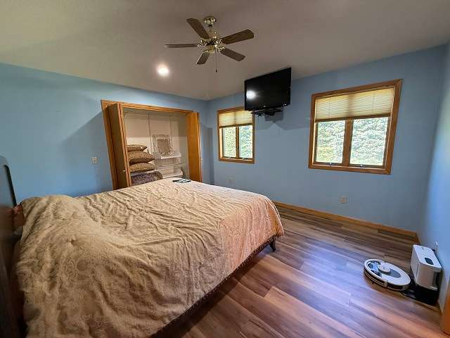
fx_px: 182
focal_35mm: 14
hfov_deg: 102.1
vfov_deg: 85.7
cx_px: 225
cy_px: 169
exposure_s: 1/60
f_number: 2.2
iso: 400
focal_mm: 2.22
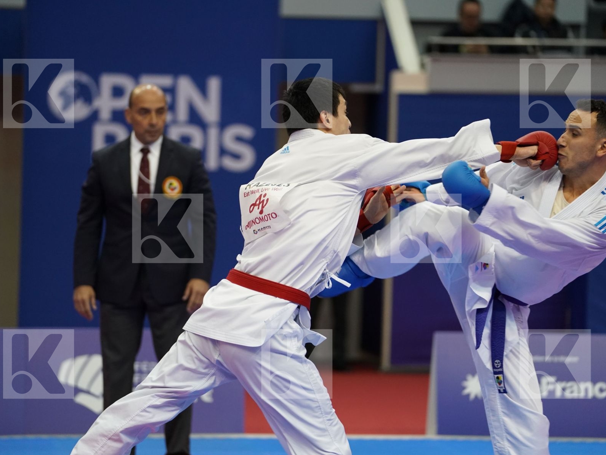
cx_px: 297
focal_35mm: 160
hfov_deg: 12.3
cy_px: 228
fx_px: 2801
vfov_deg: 9.3
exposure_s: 1/1000
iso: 3200
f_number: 2.8
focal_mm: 147
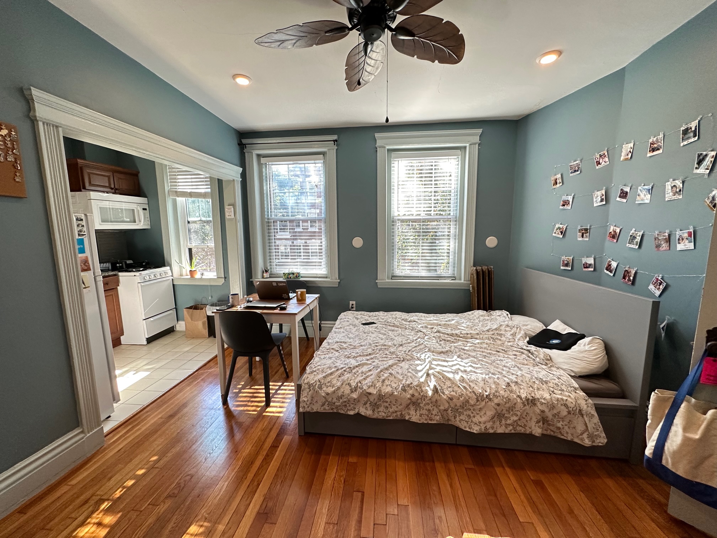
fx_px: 290
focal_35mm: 14
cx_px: 358
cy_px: 269
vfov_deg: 85.7
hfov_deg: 102.1
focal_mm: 2.22
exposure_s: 1/120
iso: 200
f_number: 2.2
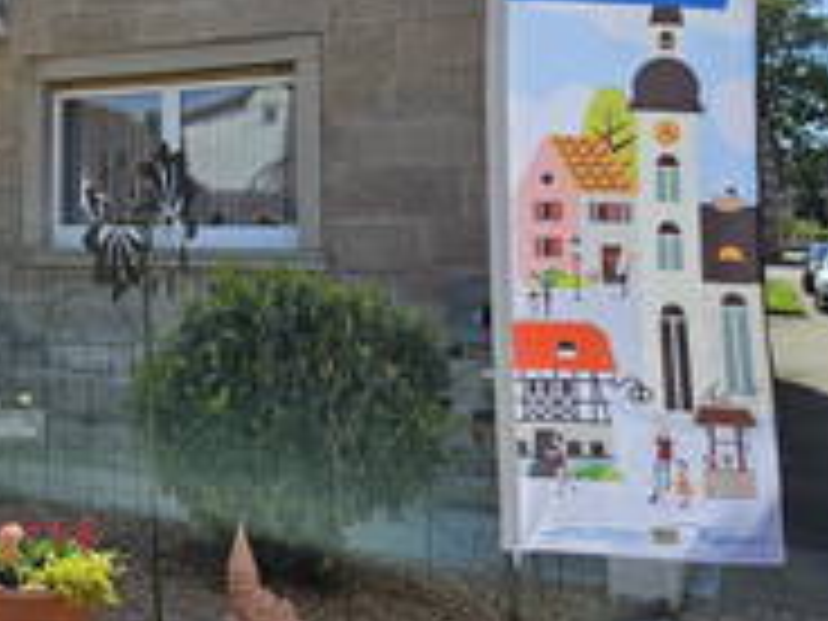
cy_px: 153
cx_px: 0
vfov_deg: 28.7
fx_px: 1196
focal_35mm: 50
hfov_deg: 34.7
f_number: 1.8
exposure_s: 1/1597
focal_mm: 5.4
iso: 25
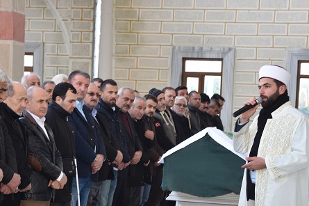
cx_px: 135
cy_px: 157
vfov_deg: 12.0
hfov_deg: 18.0
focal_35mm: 114
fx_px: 976
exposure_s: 1/60
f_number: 4.8
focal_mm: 45
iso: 450
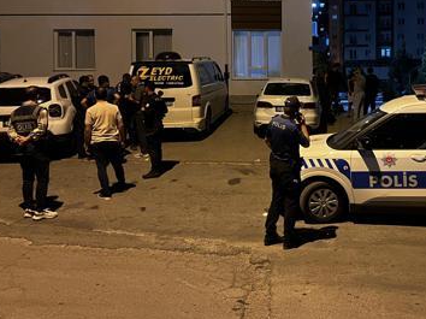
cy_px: 106
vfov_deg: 35.6
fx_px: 492
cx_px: 309
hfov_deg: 45.5
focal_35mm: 40
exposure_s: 1/33
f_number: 1.5
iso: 640
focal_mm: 5.7
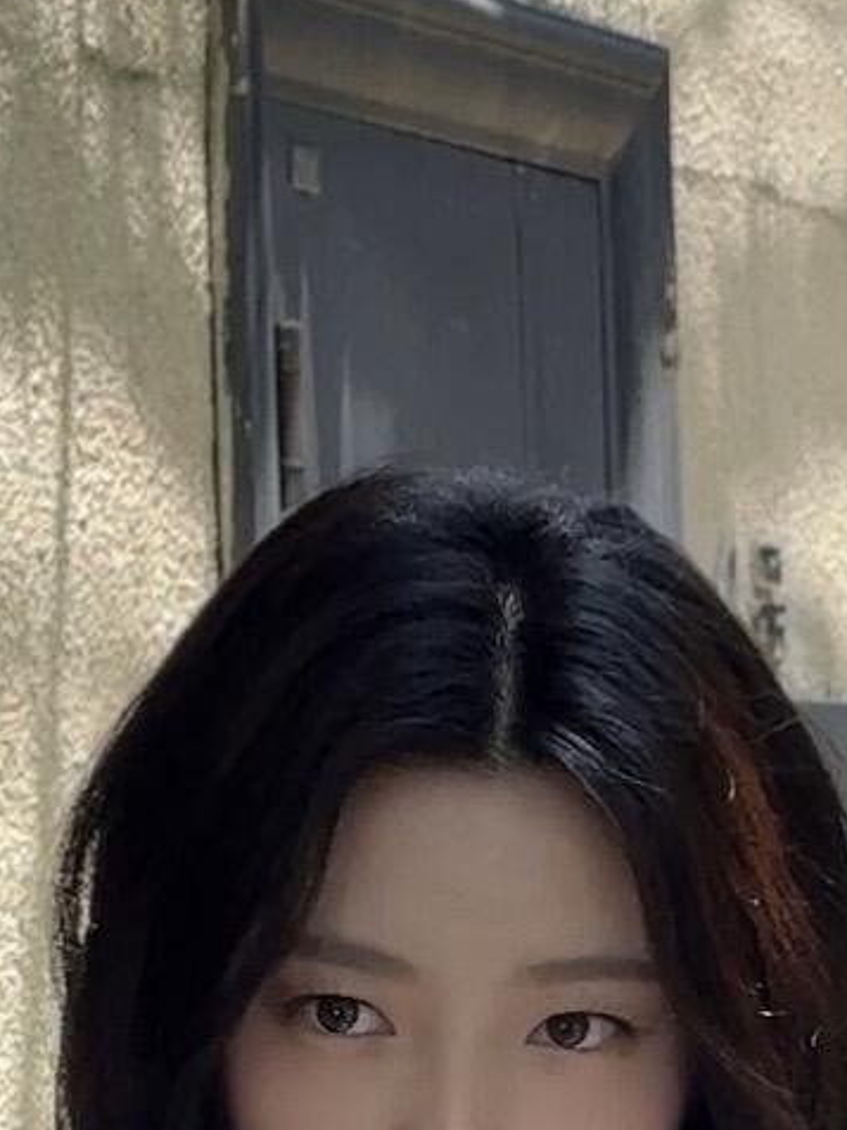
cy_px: 1553
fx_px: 7341
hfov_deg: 6.6
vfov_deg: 8.6
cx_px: 393
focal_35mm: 225
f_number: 1.78
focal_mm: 6.76
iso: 64
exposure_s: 1/568
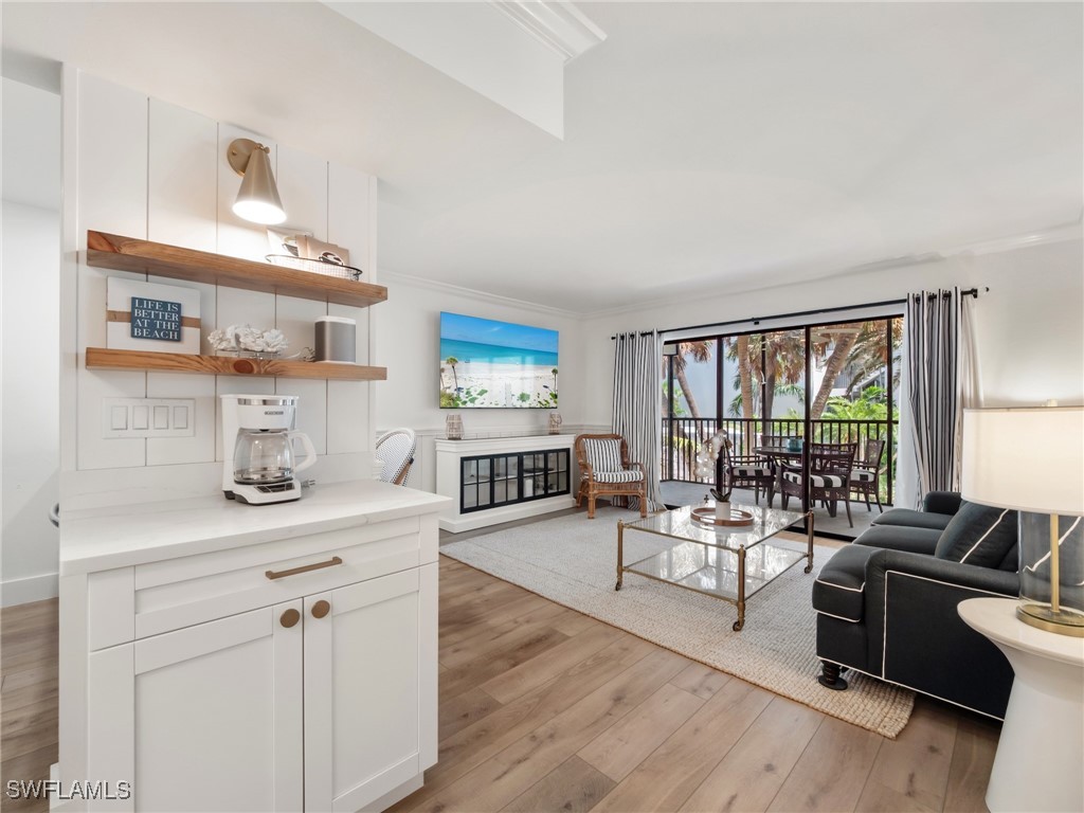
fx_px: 438
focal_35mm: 14
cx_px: 542
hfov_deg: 102.1
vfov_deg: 85.7
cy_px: 406
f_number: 7.1
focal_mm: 7
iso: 200
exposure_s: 1/8
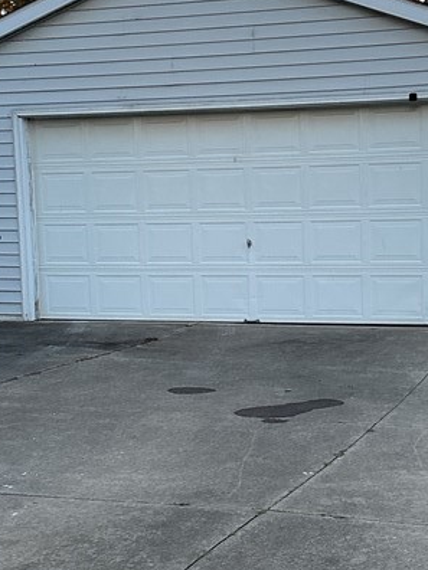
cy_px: 338
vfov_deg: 25.9
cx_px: 255
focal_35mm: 75
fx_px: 1236
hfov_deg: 19.6
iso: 32
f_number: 1.8
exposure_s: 1/142
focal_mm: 3
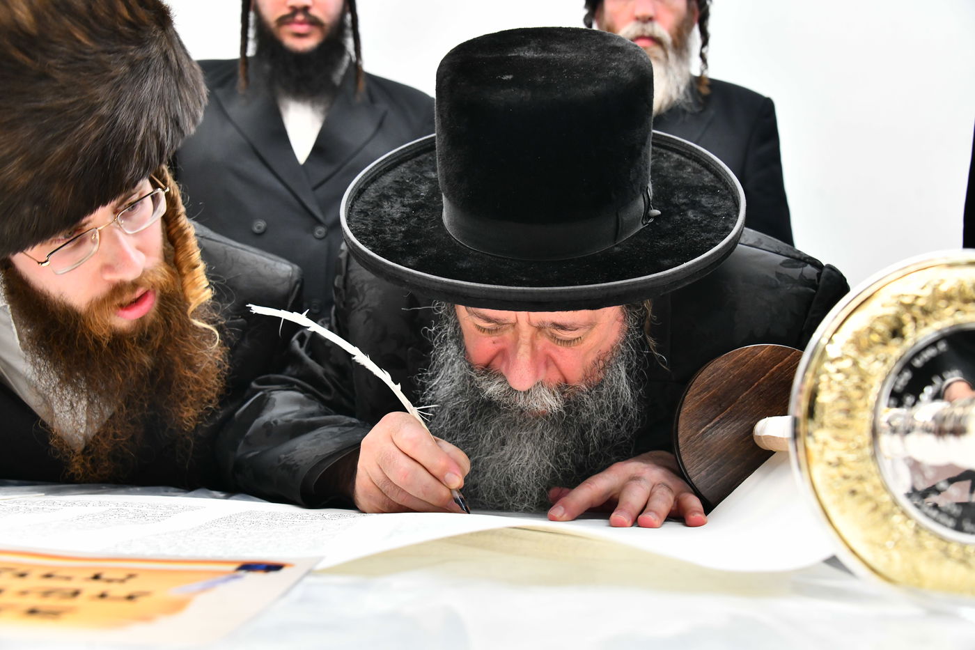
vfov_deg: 33.4
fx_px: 1083
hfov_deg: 48.5
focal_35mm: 40
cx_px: 488
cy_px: 325
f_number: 5.6
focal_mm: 40
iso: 2000
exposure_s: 1/160
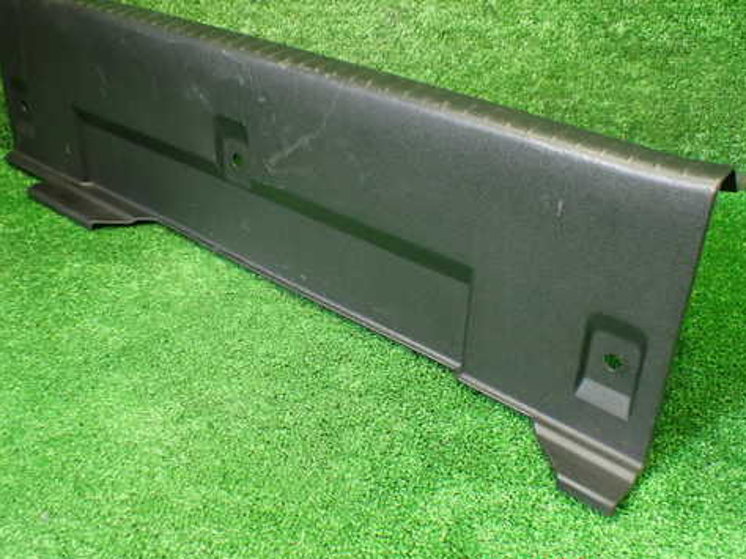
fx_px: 819
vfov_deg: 37.6
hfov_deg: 49.0
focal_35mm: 38
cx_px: 345
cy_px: 241
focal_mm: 5.4
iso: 800
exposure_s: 1/125
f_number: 2.3
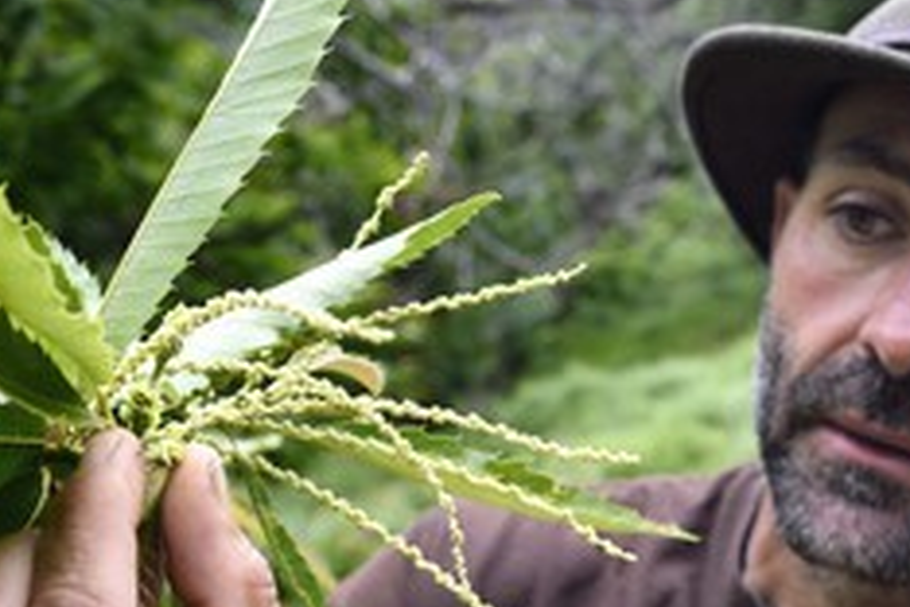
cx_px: 478
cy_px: 420
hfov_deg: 25.7
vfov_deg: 17.2
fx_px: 1997
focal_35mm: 79
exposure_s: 1/125
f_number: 9
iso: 800
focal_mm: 44
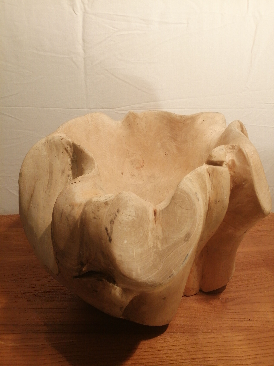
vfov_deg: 67.3
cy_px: 183
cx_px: 137
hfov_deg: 53.1
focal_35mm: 26
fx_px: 274
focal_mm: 3.62
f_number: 1.8
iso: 80
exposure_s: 1/100
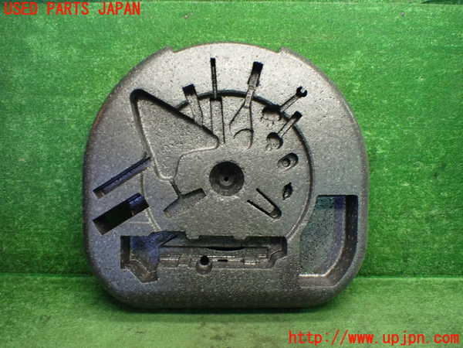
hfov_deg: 60.0
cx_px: 232
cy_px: 174
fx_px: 401
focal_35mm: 30
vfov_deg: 46.8
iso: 800
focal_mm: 5.4
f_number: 2.3
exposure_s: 1/125
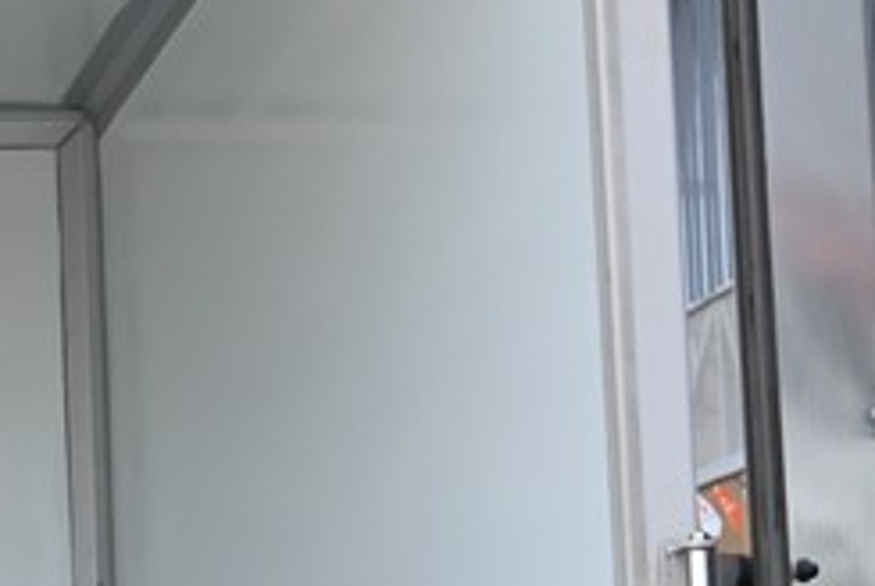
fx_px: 4039
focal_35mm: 166
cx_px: -507
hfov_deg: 11.7
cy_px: 543
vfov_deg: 8.3
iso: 800
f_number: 5.3
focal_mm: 37
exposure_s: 1/1500
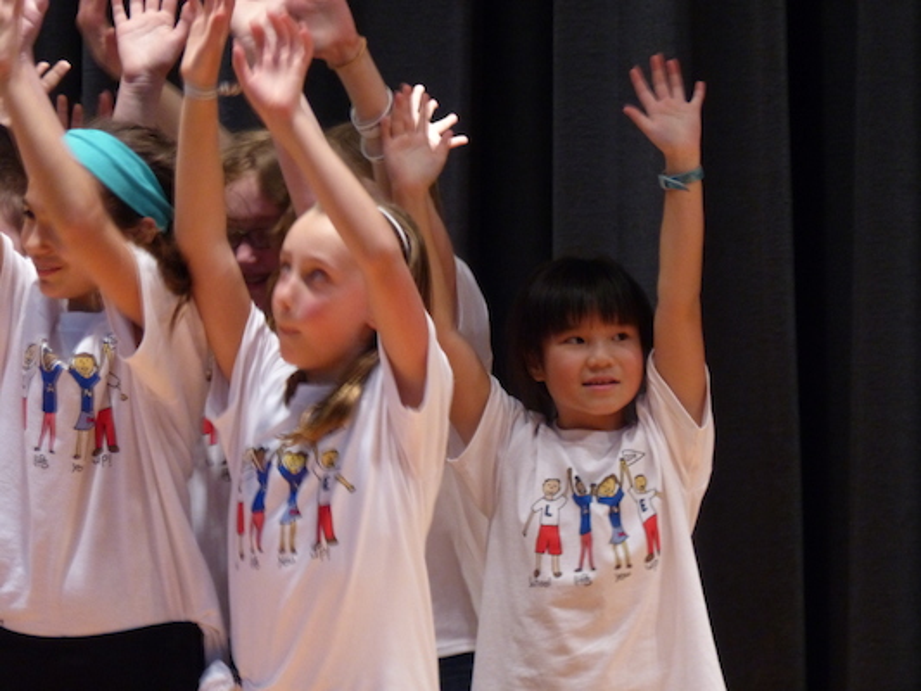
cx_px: 460
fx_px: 13120
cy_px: 346
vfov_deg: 3.0
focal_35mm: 493
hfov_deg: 4.0
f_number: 2.8
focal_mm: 88.7
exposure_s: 1/15
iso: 400
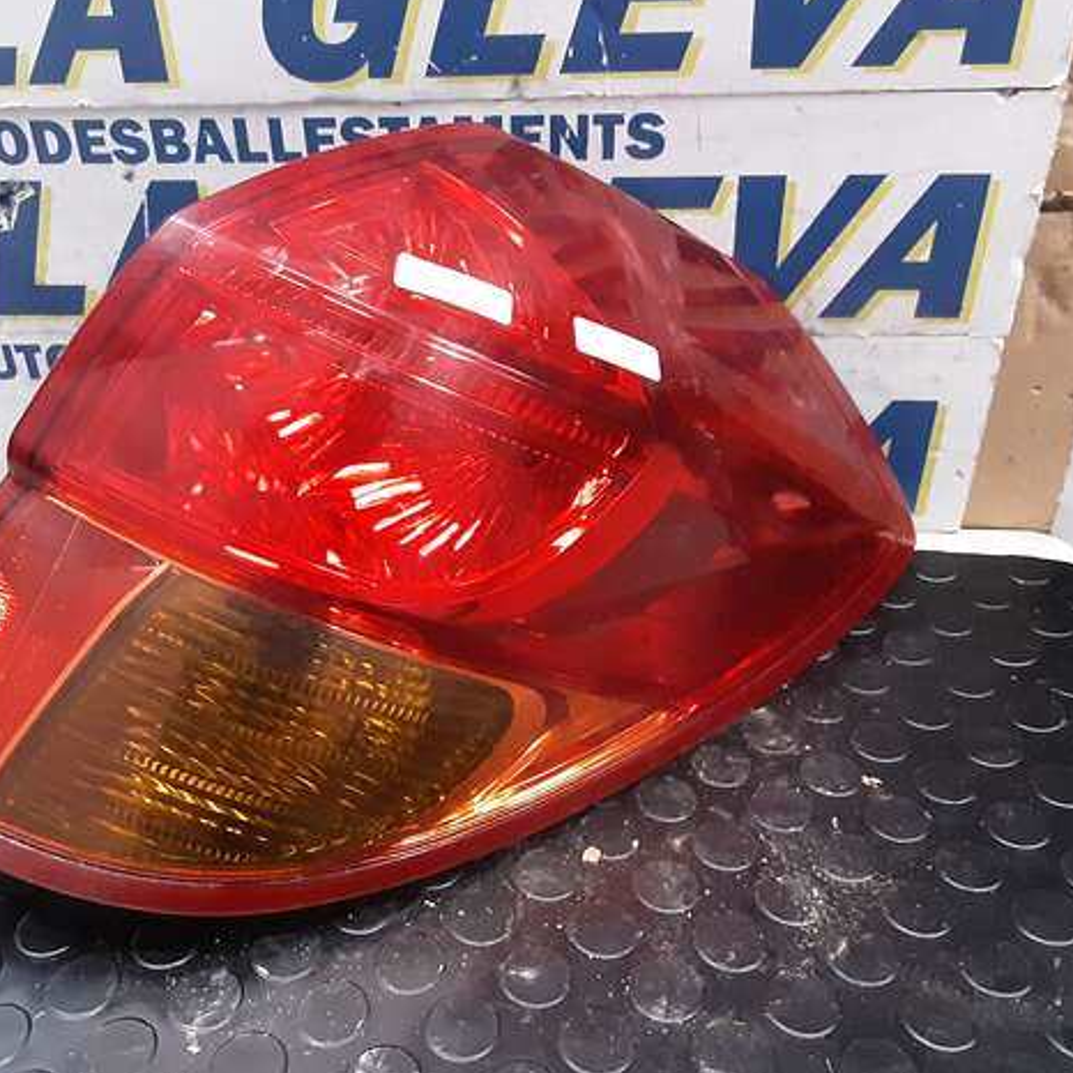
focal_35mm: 34
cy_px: 539
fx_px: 1192
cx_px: 456
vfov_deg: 48.5
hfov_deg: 48.3
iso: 400
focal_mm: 2.9
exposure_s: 1/20
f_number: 1.9
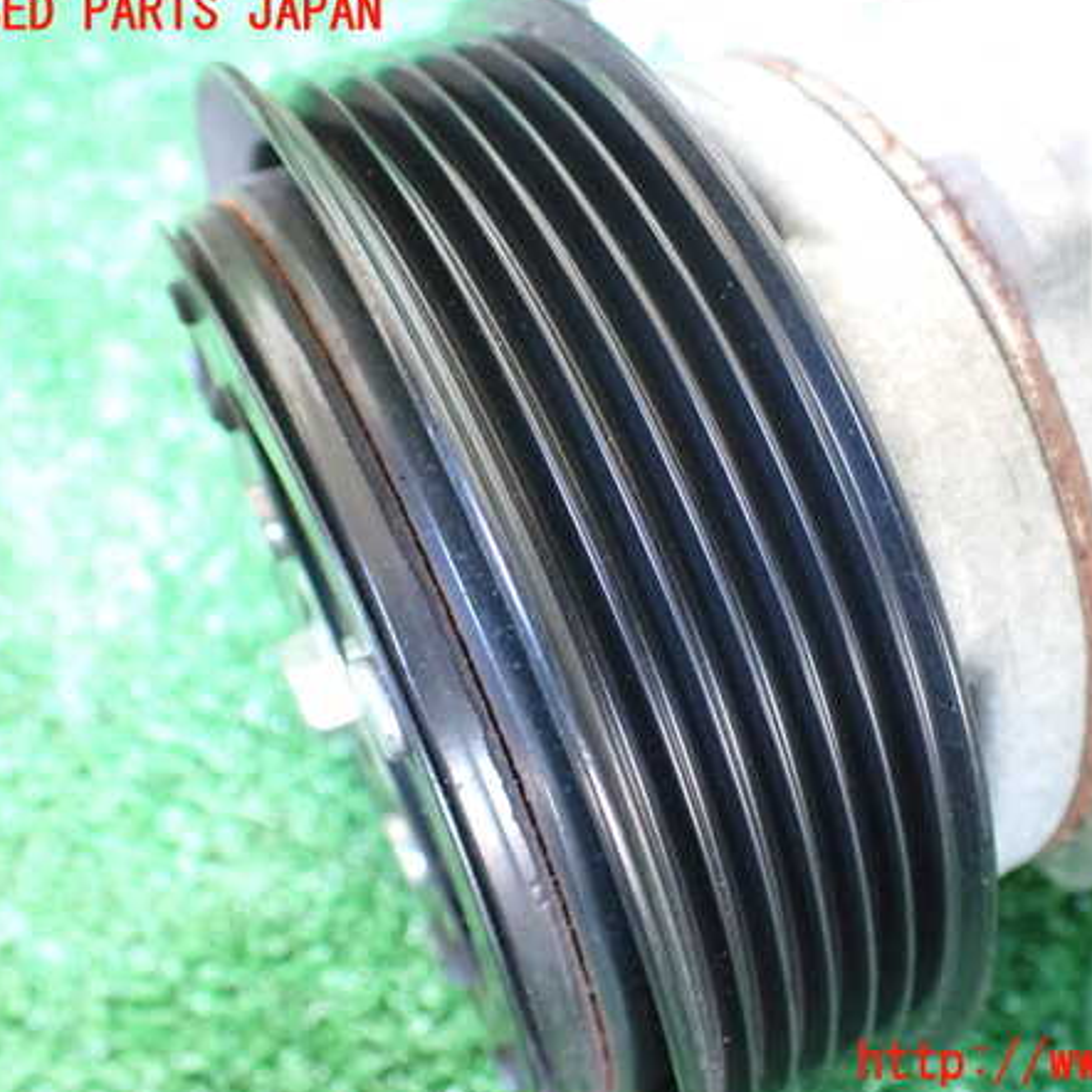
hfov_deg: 45.7
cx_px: 674
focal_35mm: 36
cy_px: 539
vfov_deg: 46.0
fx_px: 1285
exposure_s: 1/30
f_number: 2.3
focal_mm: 5.4
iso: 1250
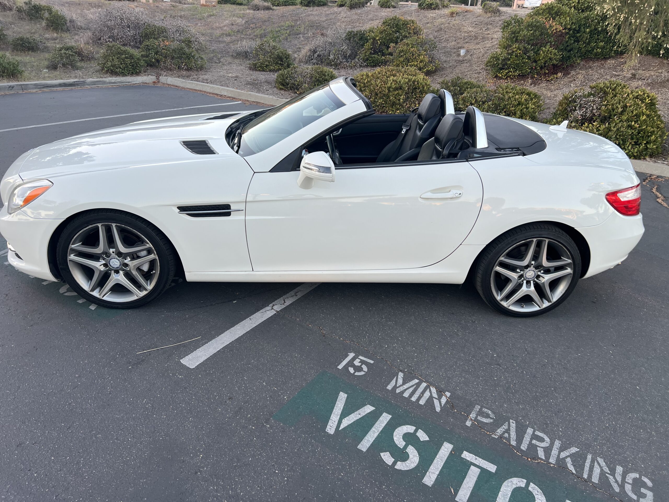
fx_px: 502
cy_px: 251
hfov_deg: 67.3
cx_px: 334
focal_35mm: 26
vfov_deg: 53.1
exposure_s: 1/149
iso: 32
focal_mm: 5.7
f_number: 1.5
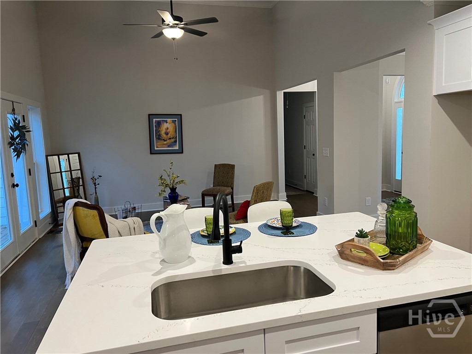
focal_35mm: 26
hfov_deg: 67.3
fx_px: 355
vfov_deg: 53.1
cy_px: 177
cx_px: 236
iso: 100
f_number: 1.5
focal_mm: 5.7
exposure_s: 1/60
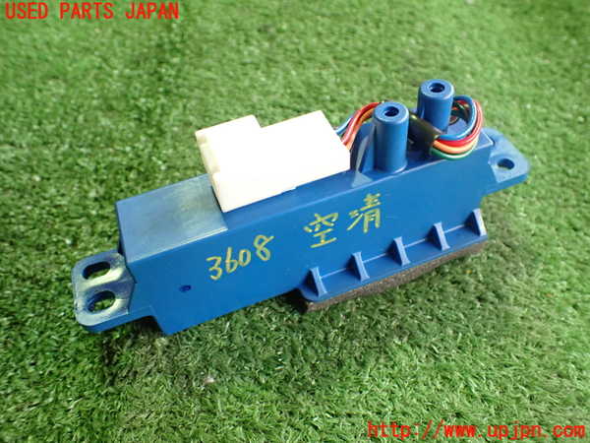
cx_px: 295
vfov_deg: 46.8
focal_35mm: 30
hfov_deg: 60.0
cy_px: 222
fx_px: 511
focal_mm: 5.4
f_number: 2.3
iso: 800
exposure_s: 1/80
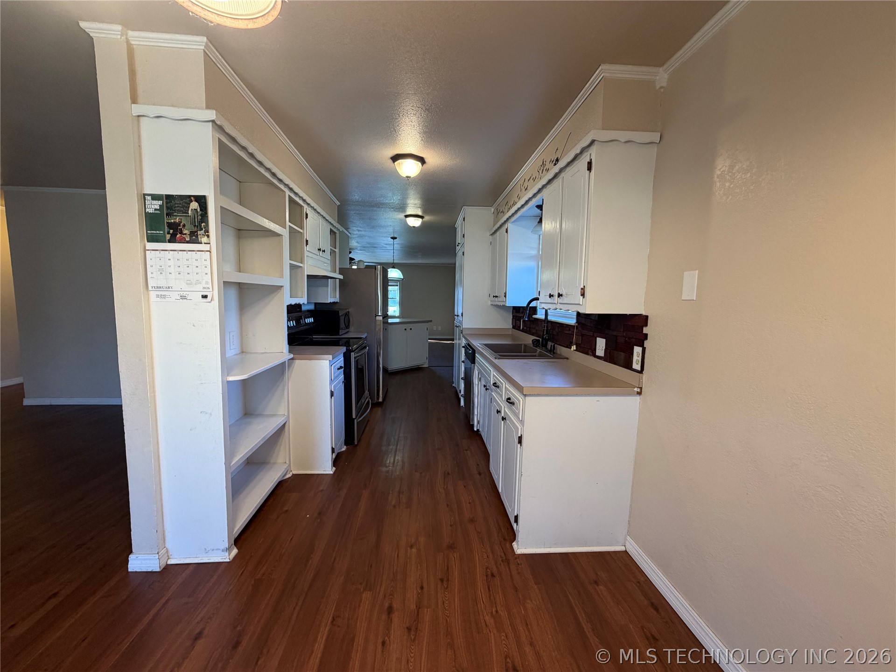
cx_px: 448
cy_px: 336
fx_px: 362
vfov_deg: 85.7
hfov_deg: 102.1
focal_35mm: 14
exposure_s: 1/60
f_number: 2.2
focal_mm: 2.22
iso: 160
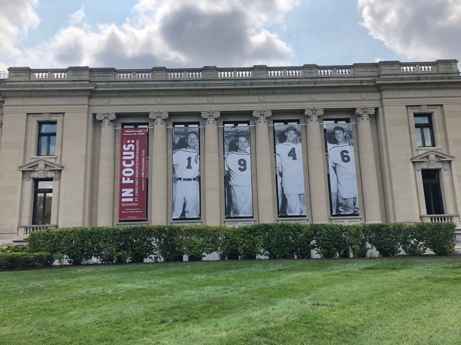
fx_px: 373
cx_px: 230
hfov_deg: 63.4
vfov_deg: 49.7
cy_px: 172
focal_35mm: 28
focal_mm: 4
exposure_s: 1/1675
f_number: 1.8
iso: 20
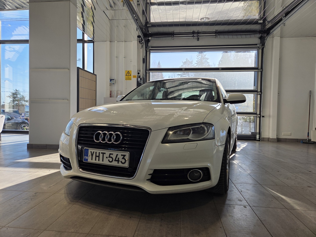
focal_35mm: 23
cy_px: 118
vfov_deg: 58.9
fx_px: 210
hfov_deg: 73.9
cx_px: 158
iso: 80
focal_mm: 5.4
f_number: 1.8
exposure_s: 1/2169
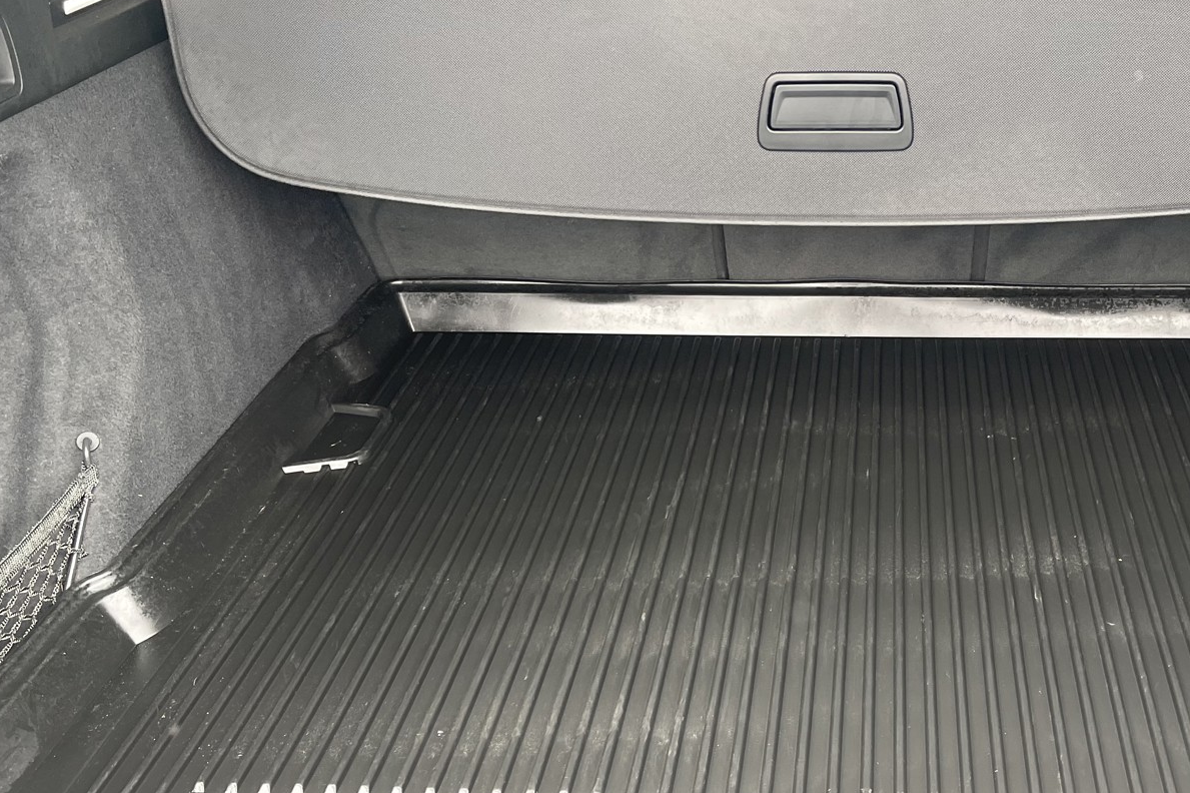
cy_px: 498
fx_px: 1388
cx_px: 791
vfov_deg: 31.7
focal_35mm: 42
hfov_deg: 45.7
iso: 125
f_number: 1.6
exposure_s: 1/121
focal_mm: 5.1
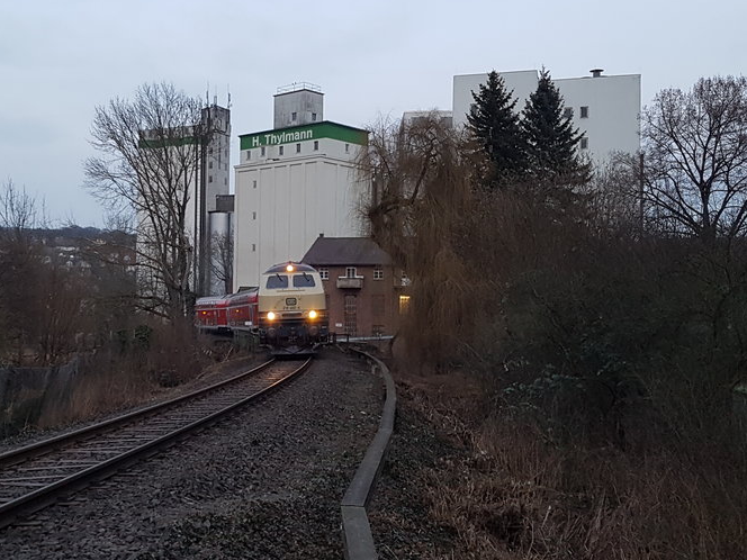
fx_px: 1014
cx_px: 256
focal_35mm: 47
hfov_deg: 40.0
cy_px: 283
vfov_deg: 30.9
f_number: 1.7
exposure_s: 1/25
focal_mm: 4.2
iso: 160
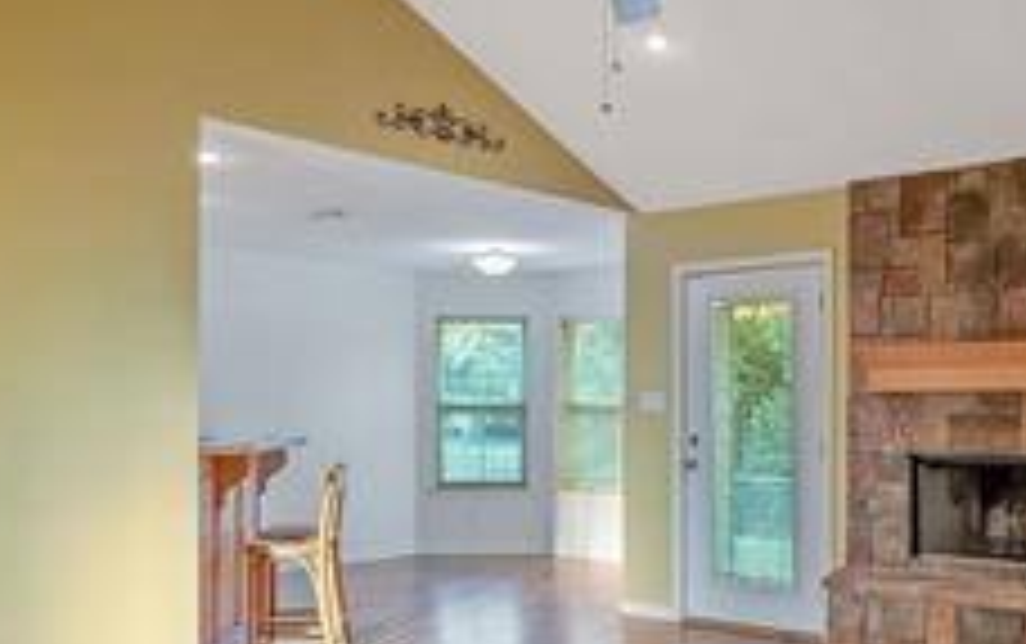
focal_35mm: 40
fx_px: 1120
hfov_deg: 49.0
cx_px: 594
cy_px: 414
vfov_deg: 31.9
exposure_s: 1/5
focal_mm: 14
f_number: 8
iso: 800
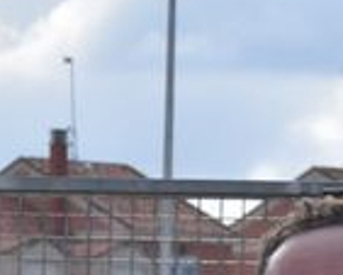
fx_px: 4466
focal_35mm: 440
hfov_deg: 4.4
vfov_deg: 3.5
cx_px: -46
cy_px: 420
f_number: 7.1
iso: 400
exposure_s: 1/2000
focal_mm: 55
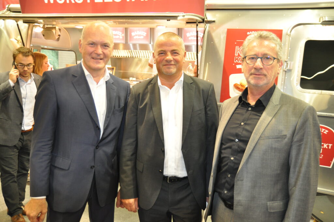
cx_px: 167
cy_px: 111
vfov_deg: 43.5
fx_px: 278
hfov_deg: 62.0
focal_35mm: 30
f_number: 2.8
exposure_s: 1/60
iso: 800
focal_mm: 20
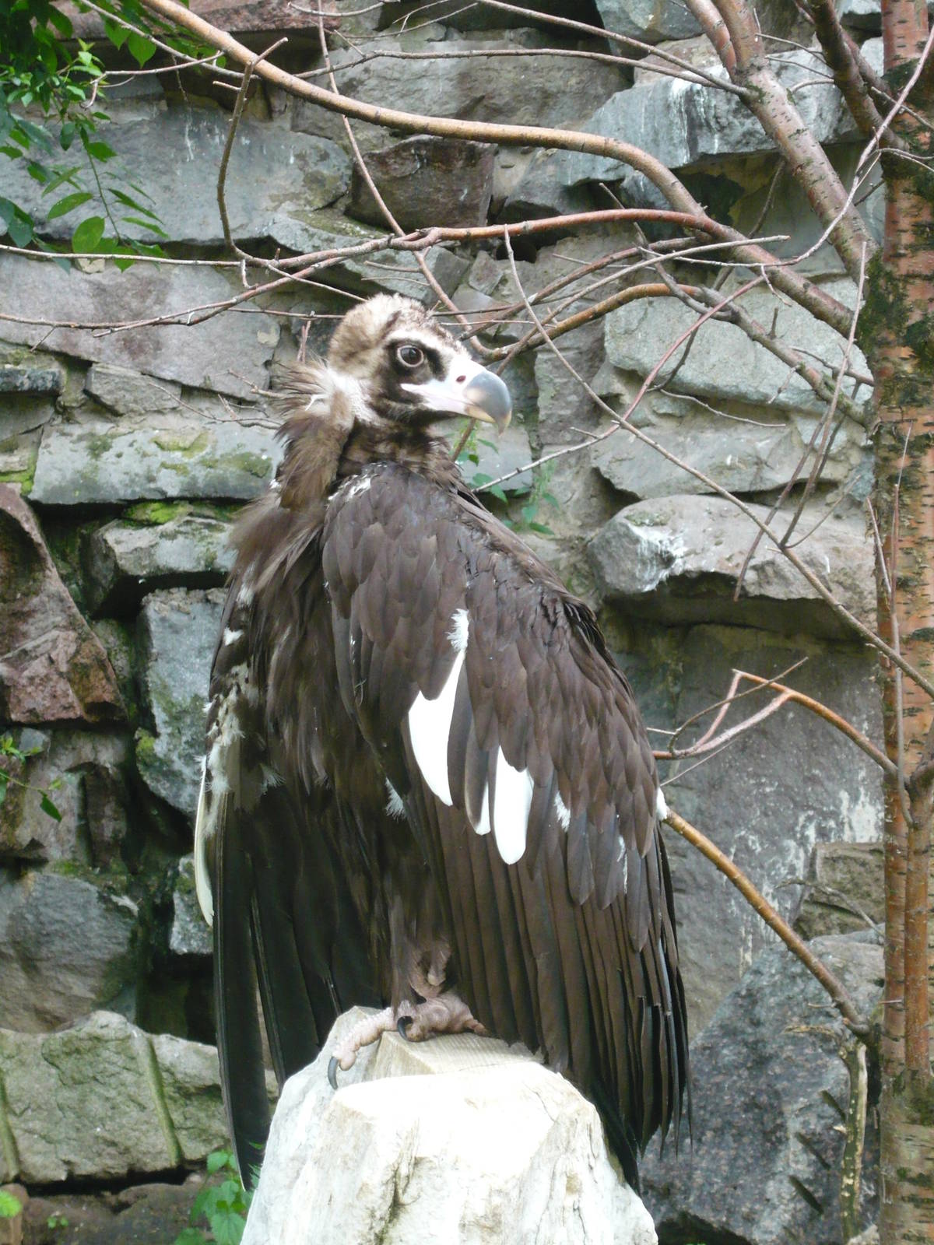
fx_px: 3598
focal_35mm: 100
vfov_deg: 19.6
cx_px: 467
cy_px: 622
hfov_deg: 14.8
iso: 400
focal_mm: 16.5
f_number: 5.1
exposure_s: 1/100
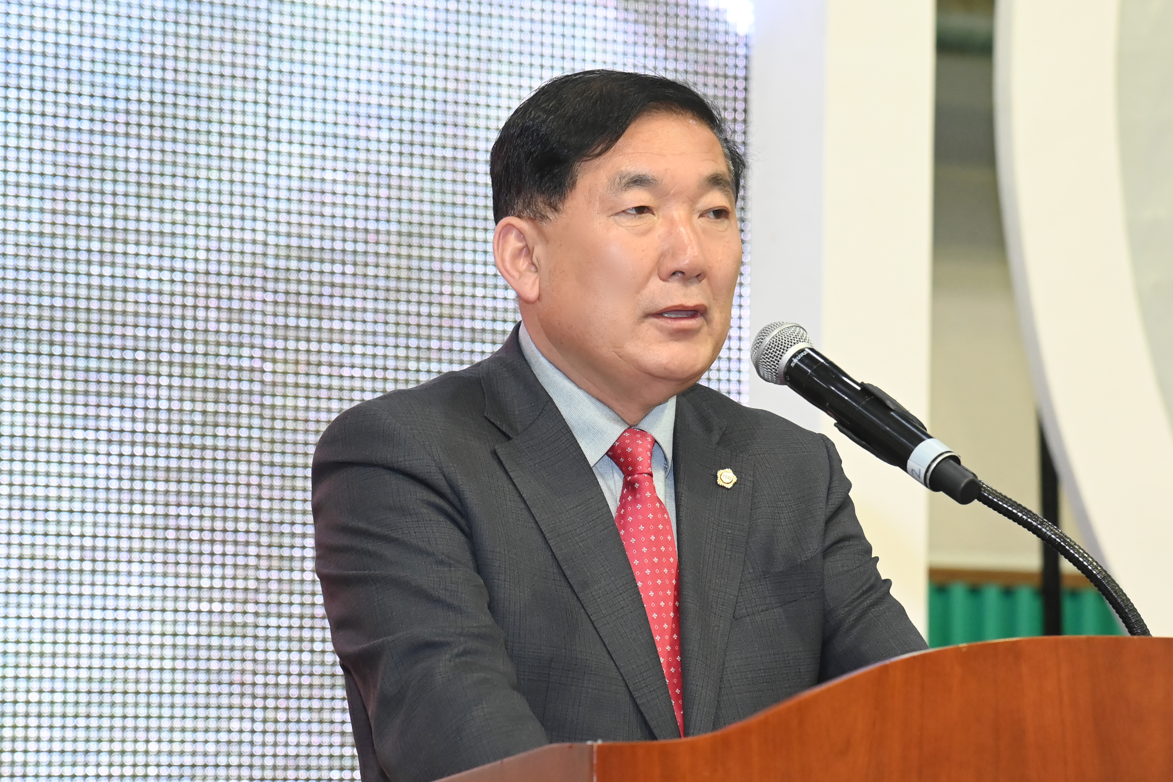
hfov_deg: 14.4
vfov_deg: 9.7
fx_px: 4627
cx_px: 683
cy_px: 418
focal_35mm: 142
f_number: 6.3
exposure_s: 1/250
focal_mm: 120
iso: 4000
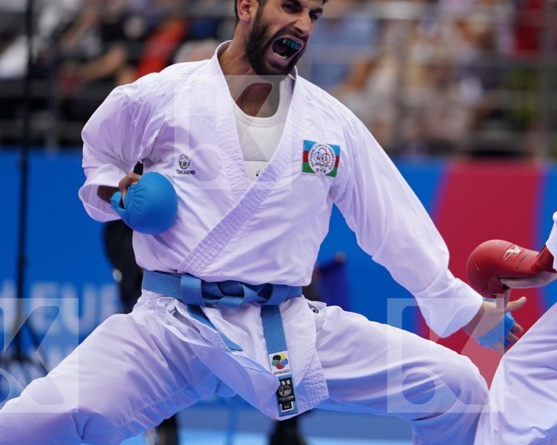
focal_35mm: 381
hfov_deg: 5.1
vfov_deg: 4.1
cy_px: 132
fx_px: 6279
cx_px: 446
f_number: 2.8
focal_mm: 200
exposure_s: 1/1000
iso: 1250
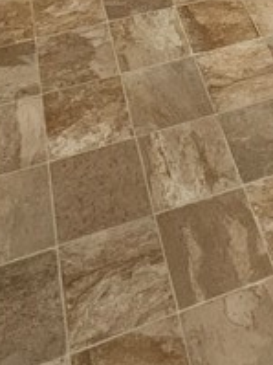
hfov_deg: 21.2
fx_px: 705
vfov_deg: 18.3
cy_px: -378
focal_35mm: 67
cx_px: 269
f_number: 2.2
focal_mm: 1.74
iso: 100
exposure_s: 1/60
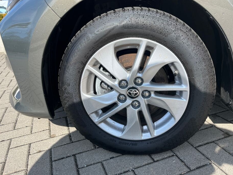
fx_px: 195
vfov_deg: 48.2
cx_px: 119
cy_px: 82
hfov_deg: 61.6
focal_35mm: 29
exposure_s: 1/1536
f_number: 1.6
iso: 50
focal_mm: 5.1
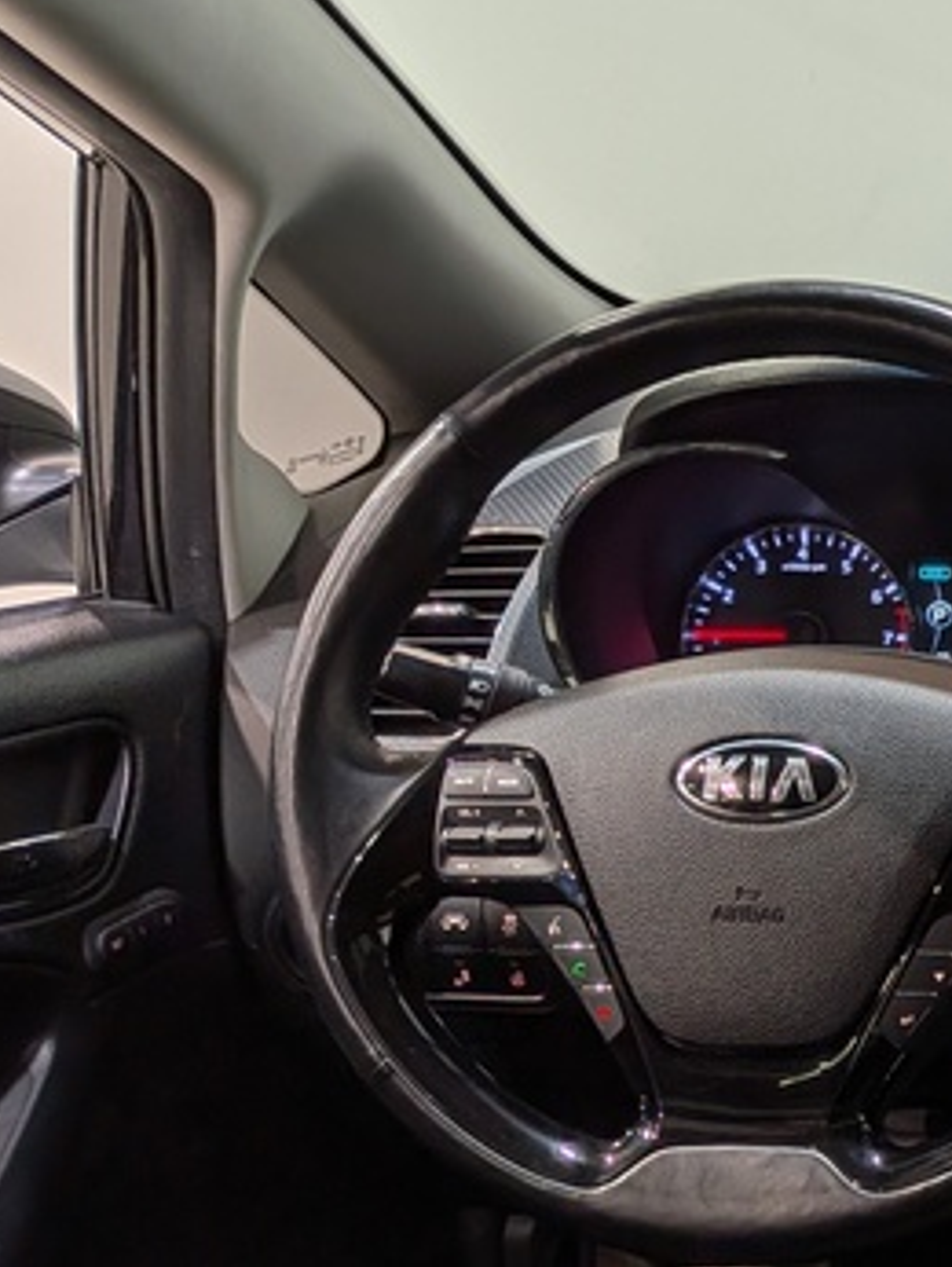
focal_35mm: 71
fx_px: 2600
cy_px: 743
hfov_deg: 16.7
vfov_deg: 27.3
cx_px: 1790
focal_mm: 4.53
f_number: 1.7
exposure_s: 1/137
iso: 28
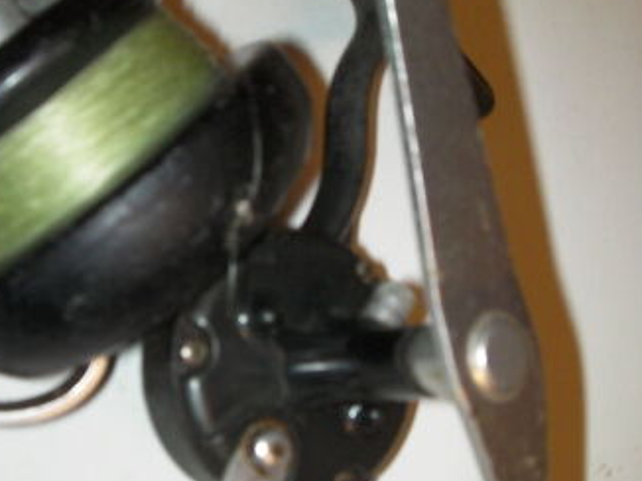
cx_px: 225
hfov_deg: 34.1
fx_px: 1038
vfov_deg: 26.1
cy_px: 235
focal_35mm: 56
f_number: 3.5
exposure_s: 1/30
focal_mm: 6.3
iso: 200
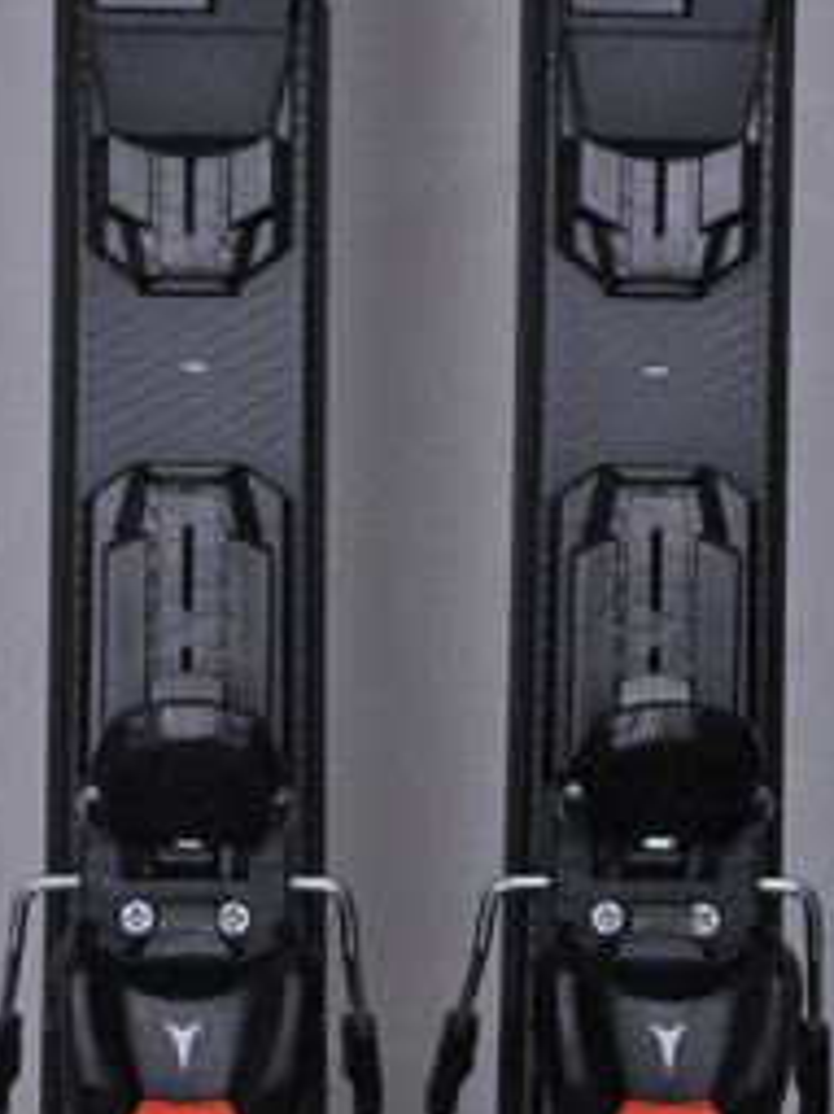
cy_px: 441
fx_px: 6136
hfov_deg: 7.8
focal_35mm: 191
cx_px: 413
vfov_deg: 10.4
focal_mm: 75
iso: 3200
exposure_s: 1/125
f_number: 9.5
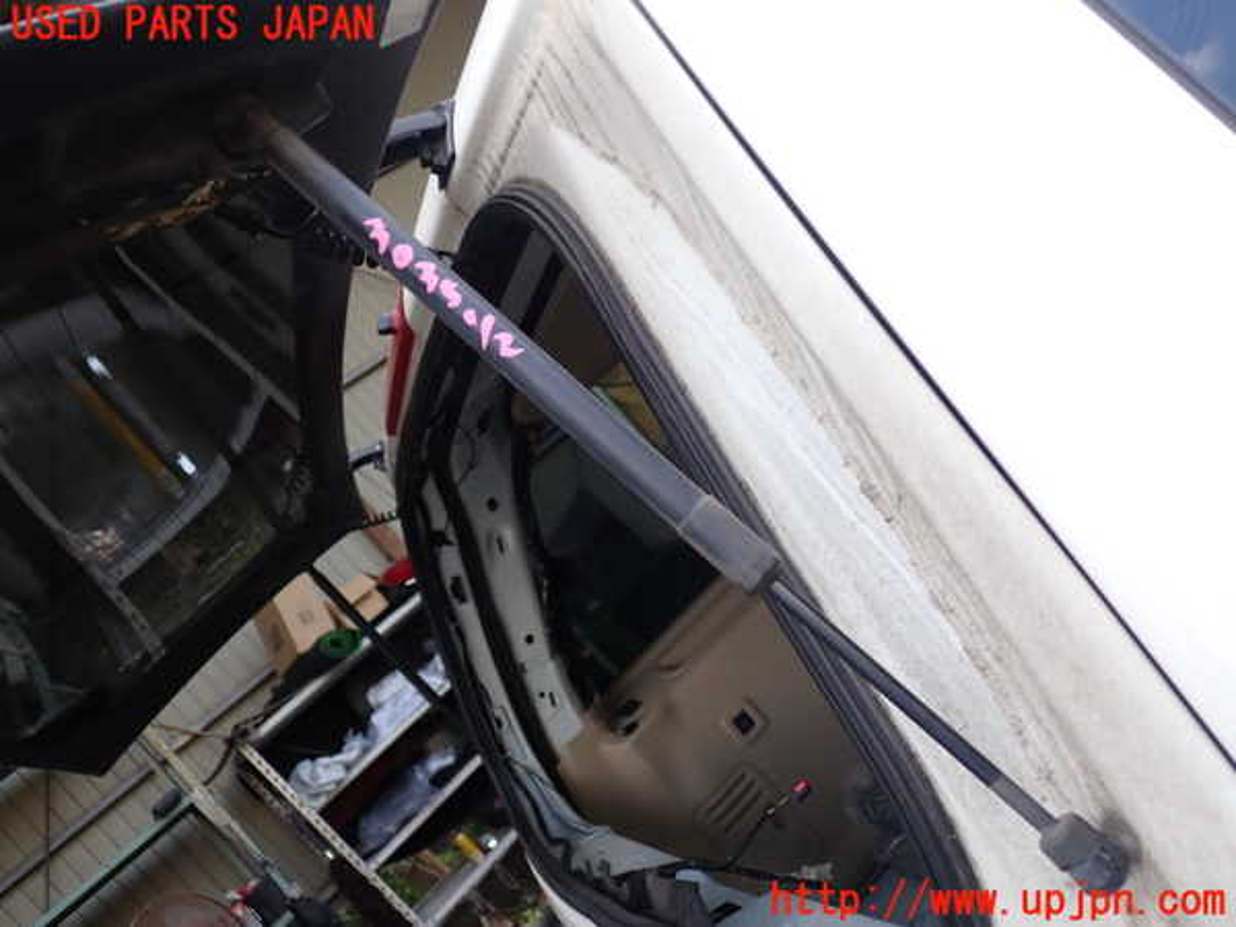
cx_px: 618
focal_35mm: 30
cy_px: 464
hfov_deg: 60.0
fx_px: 1071
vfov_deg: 46.8
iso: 100
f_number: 6.3
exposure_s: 1/30
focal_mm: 5.4
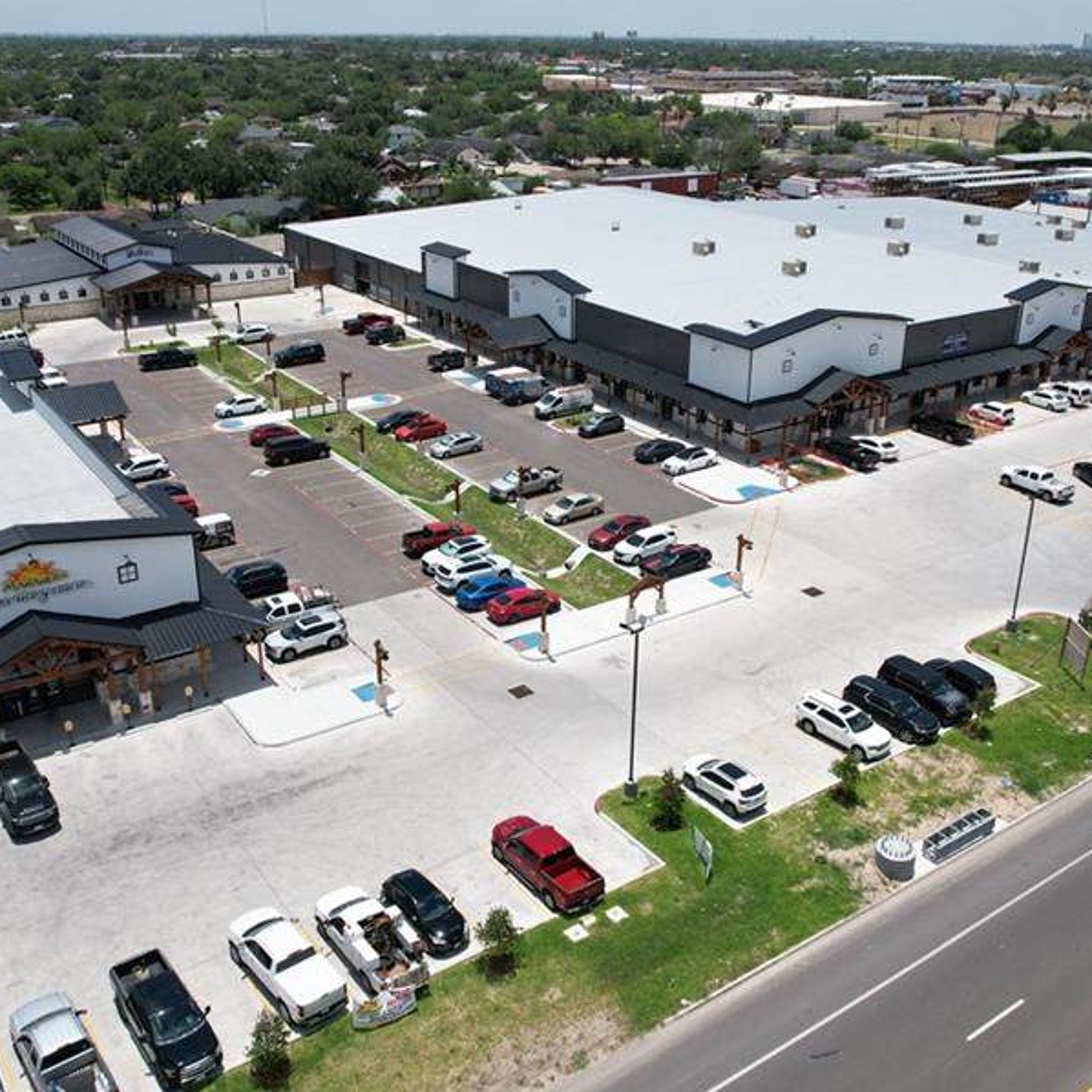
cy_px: 489
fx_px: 1142
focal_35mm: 32
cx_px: 564
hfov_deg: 51.1
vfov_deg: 51.0
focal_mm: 8.38
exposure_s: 1/3000
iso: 120
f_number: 2.8
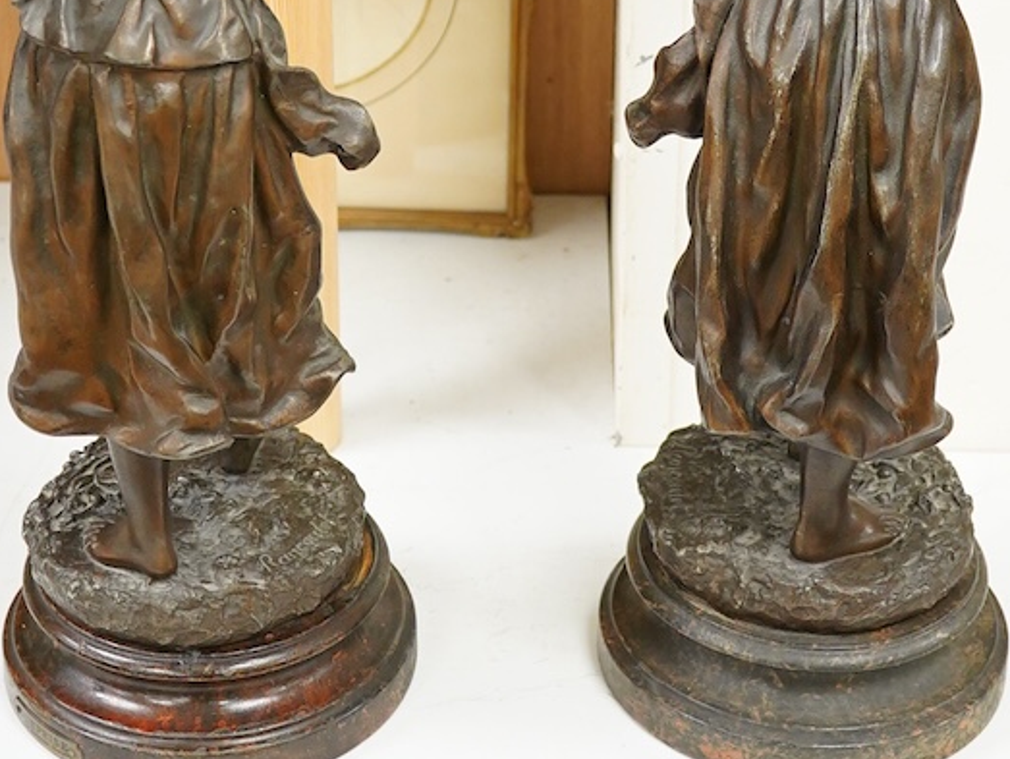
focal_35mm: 93
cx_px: 531
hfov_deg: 21.1
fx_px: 2715
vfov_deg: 15.7
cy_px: 57
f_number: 5
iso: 2500
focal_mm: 30
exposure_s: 1/160
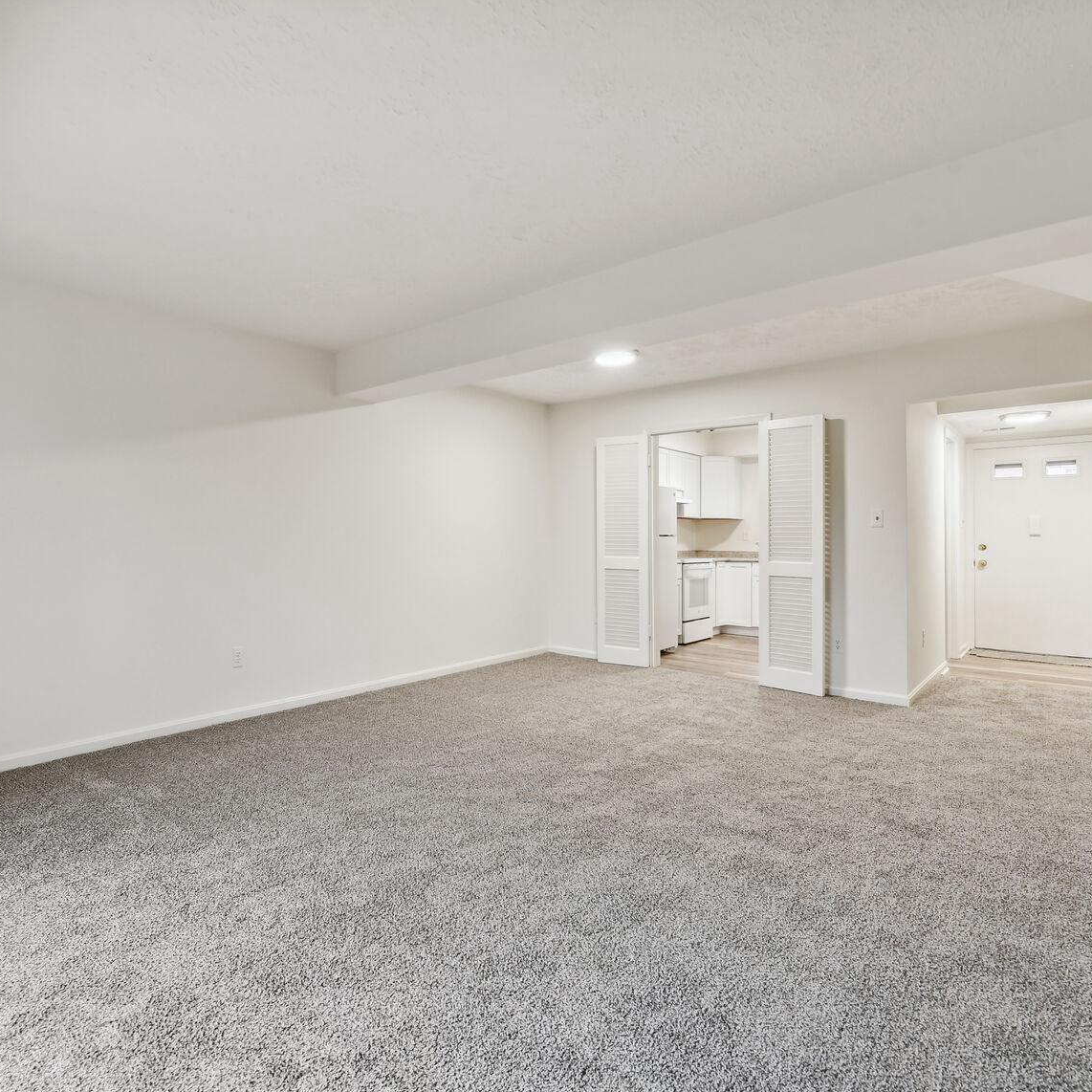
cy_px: 542
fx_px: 642
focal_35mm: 18
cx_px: 415
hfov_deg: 79.4
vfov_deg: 80.7
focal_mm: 14
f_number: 8
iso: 200
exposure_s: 1/8
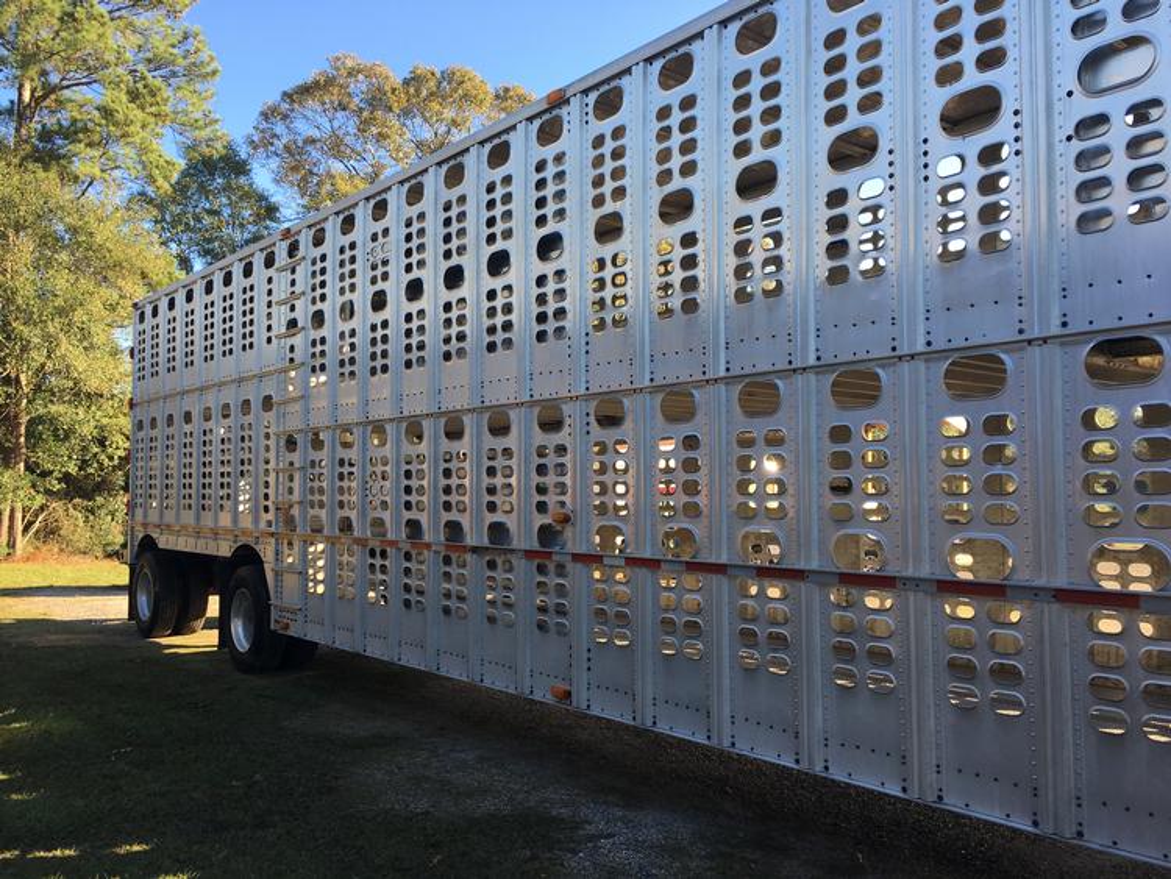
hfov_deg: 61.6
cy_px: 440
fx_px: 981
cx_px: 586
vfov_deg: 48.3
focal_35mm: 29
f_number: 2.2
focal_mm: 4.15
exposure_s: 1/329
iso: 25
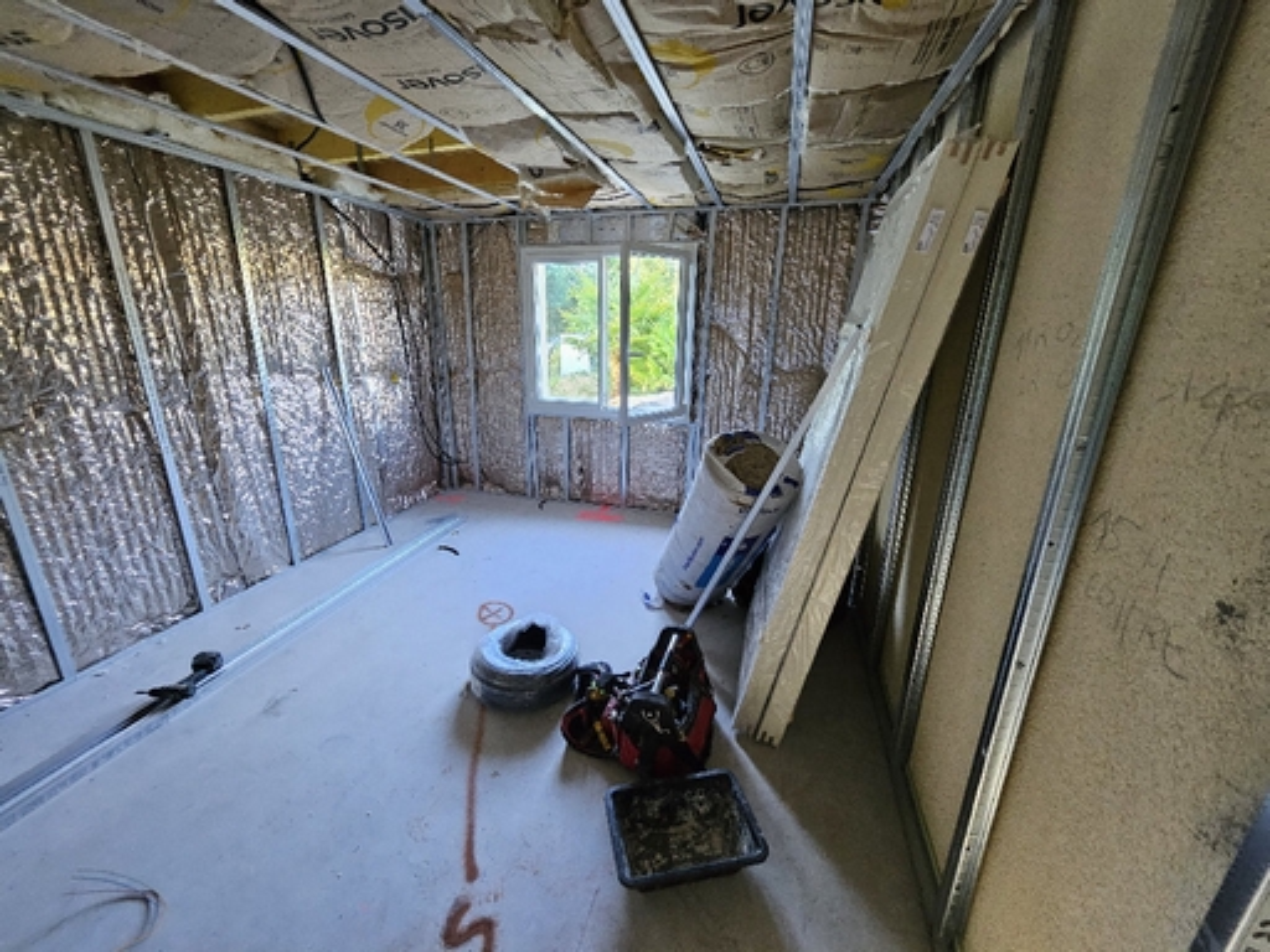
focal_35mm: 13
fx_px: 477
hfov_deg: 106.2
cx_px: 635
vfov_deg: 89.9
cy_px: 476
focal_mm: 1.74
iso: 400
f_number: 2.2
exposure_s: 1/50
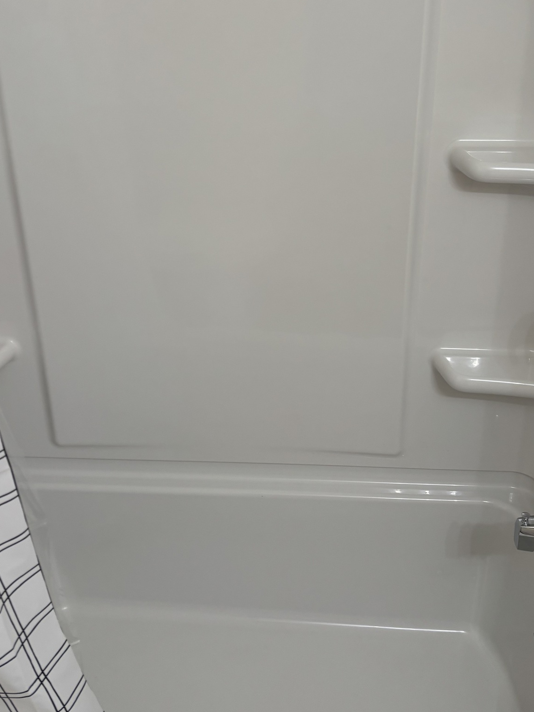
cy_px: 261
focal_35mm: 39
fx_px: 802
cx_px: 292
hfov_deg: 36.8
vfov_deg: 47.4
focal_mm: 5.96
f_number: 1.6
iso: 80
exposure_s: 1/60
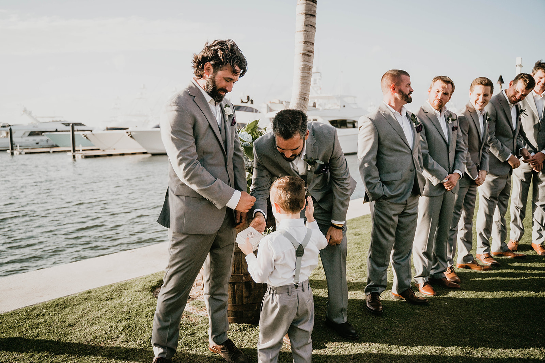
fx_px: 424
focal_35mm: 28
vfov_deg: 46.4
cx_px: 272
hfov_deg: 65.5
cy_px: 182
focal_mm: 28
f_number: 2.8
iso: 320
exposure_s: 1/8000
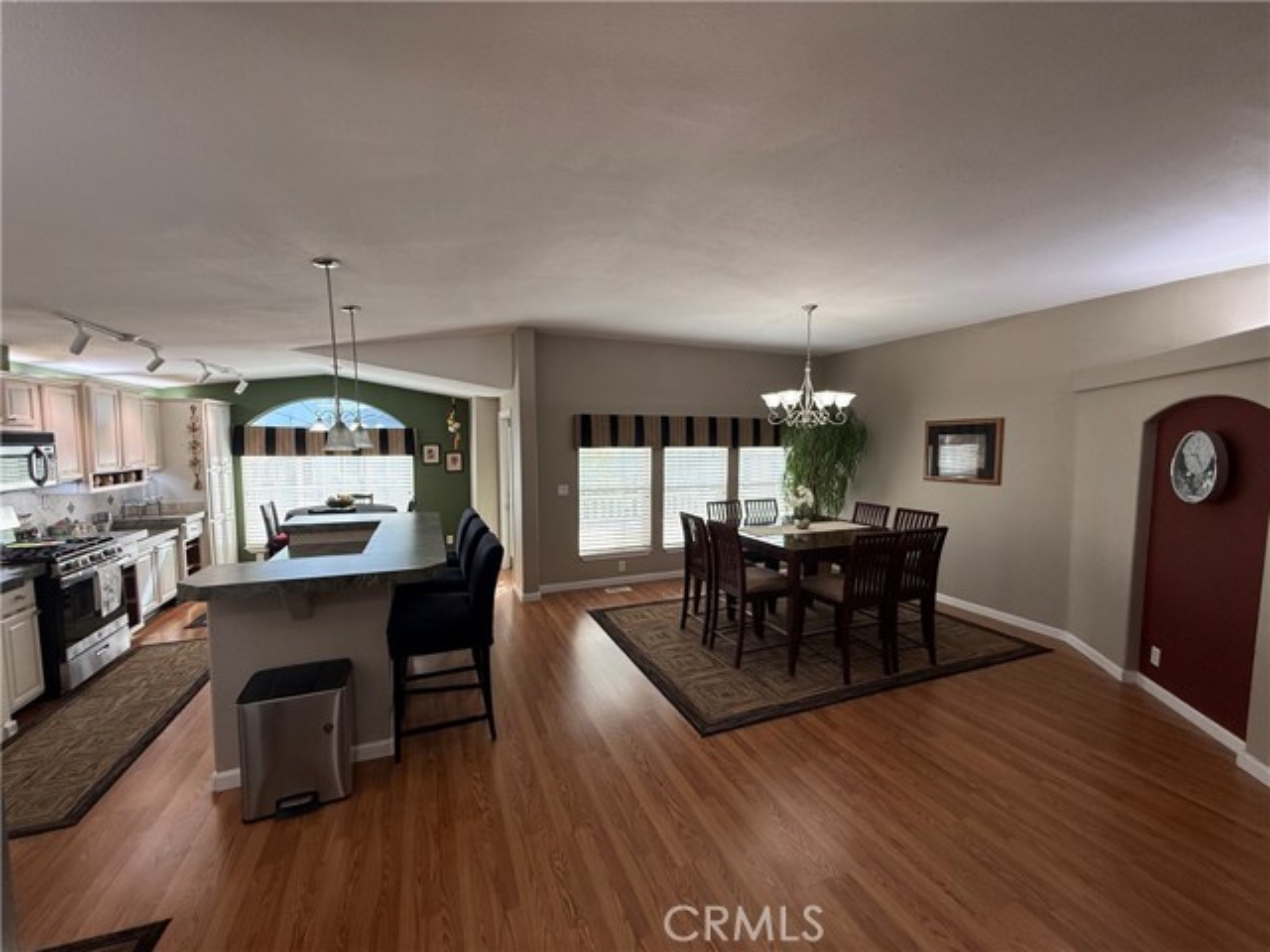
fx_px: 514
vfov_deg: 85.7
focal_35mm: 14
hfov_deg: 102.1
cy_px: 476
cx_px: 635
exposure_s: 1/120
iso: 160
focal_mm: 2.22
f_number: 2.2
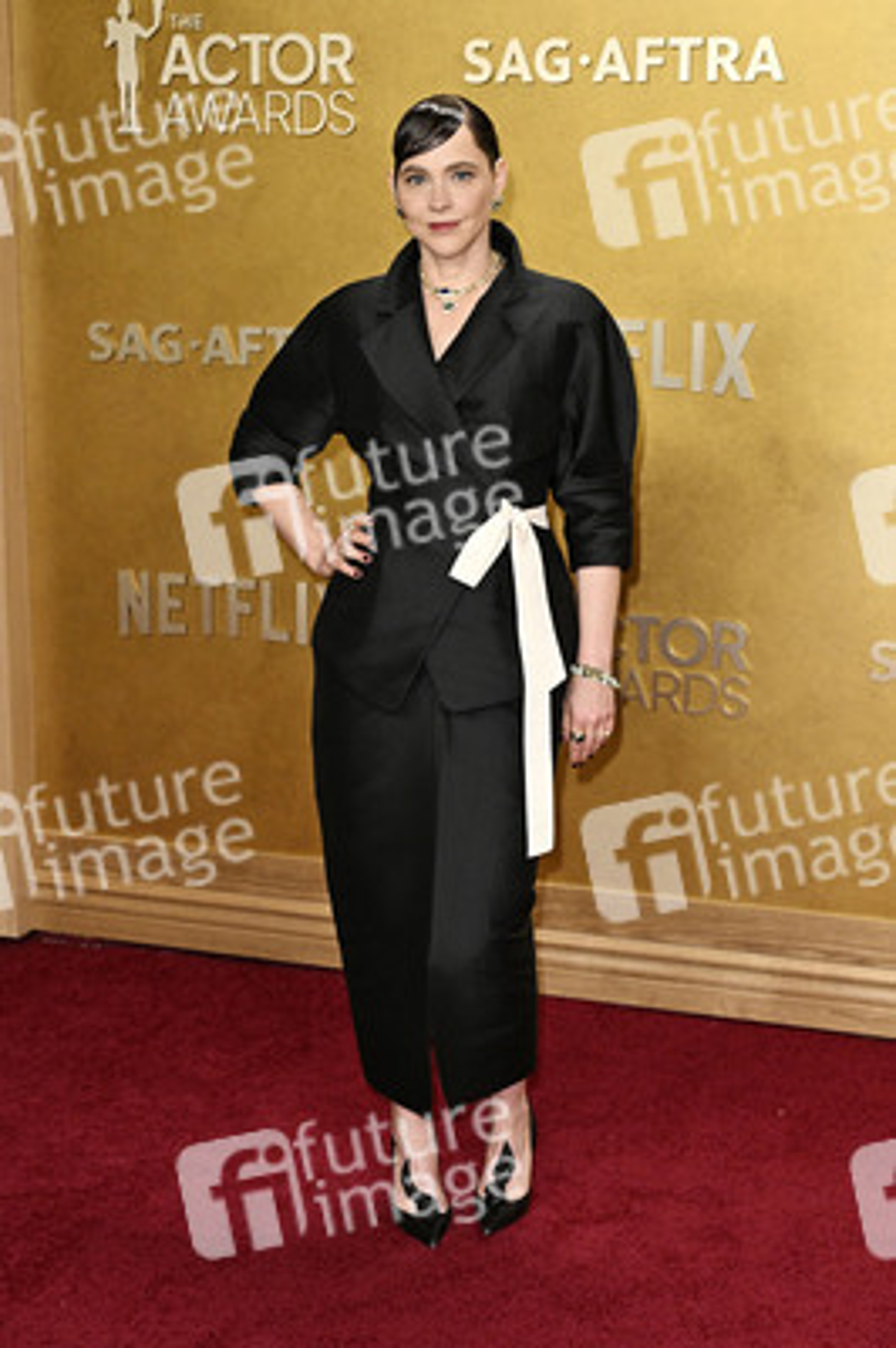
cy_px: 674
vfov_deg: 39.6
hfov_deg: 26.9
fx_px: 1870
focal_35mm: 50
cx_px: 448
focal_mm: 50
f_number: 5.6
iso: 2500
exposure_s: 1/320
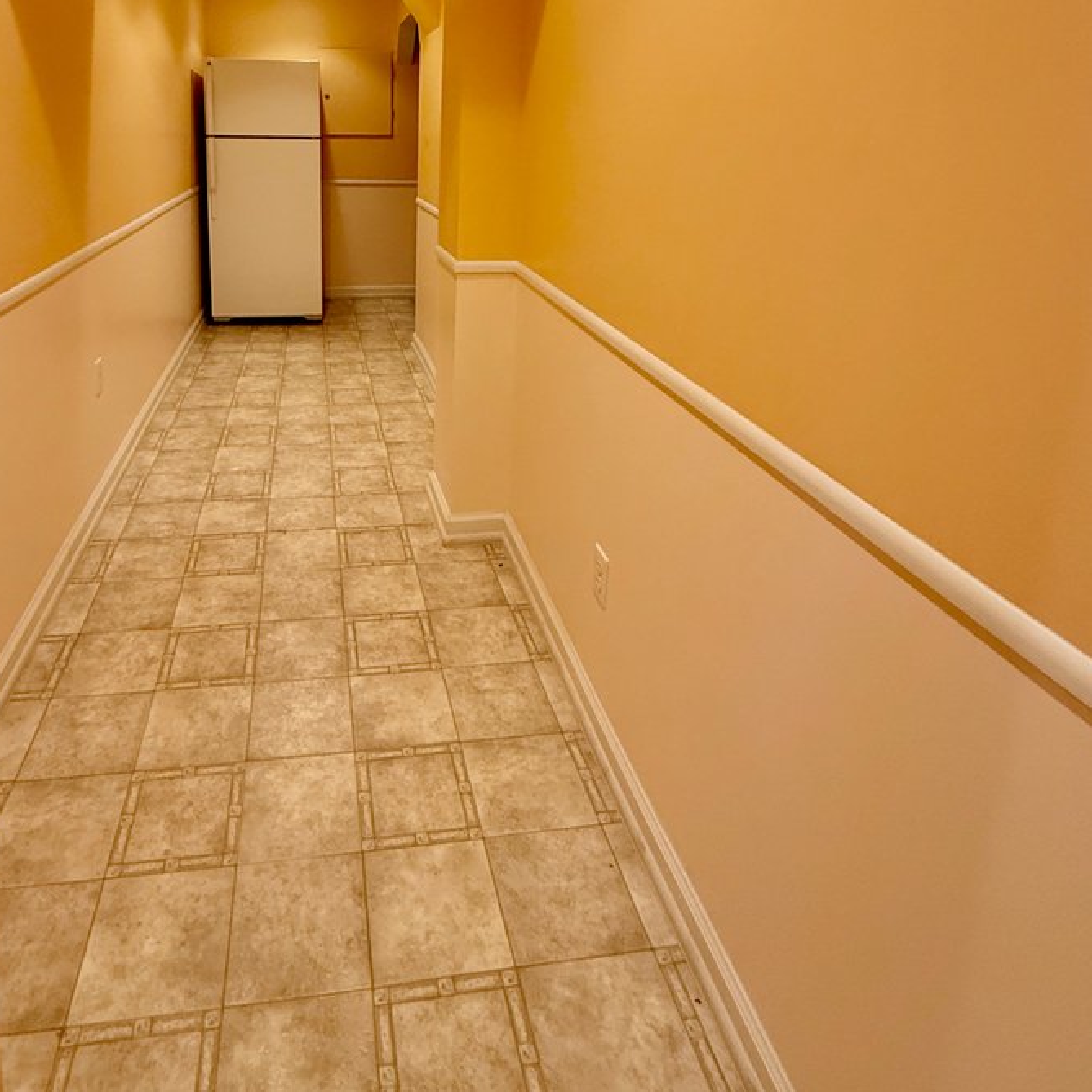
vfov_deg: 67.6
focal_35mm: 21
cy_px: 273
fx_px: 749
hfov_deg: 71.1
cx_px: 415
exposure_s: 1/120
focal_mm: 2.22
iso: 320
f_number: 2.2
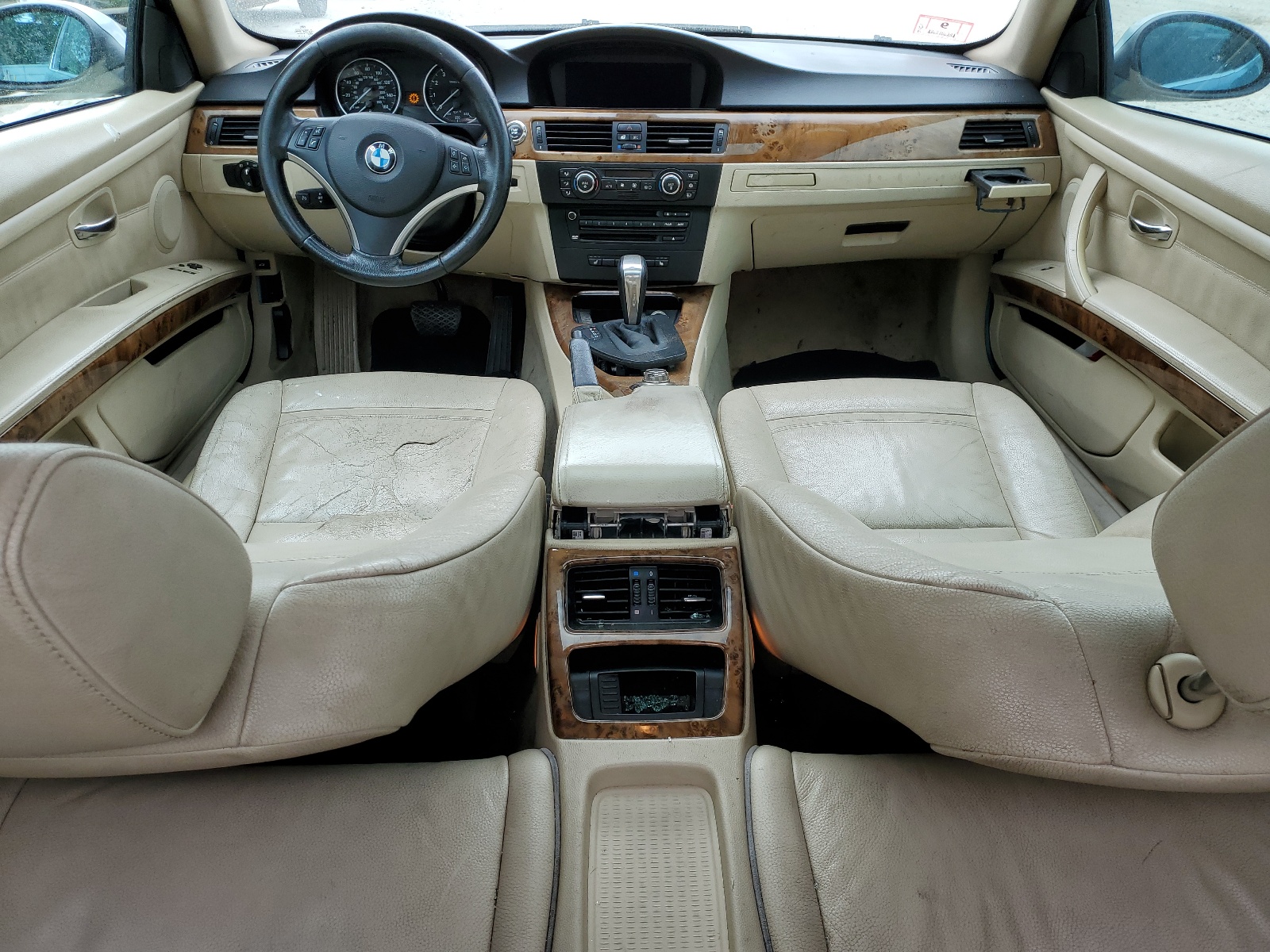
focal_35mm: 26
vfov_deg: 53.1
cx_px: 635
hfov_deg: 67.3
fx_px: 954
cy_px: 476
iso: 50
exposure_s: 1/400
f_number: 1.5
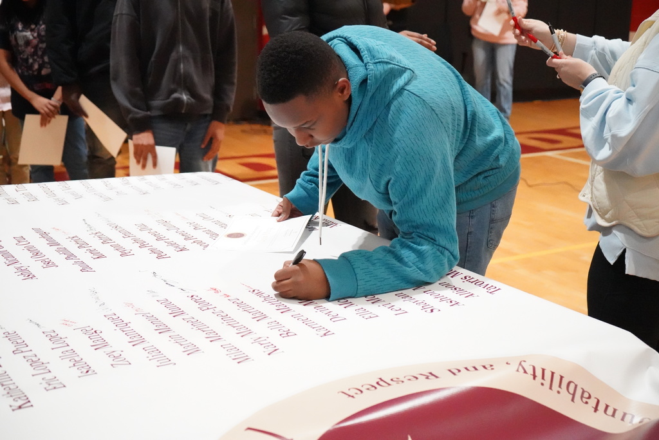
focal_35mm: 50
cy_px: 220
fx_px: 915
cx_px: 330
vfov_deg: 27.0
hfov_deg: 39.6
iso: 32000
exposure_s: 1/1000
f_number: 4.5
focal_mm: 50
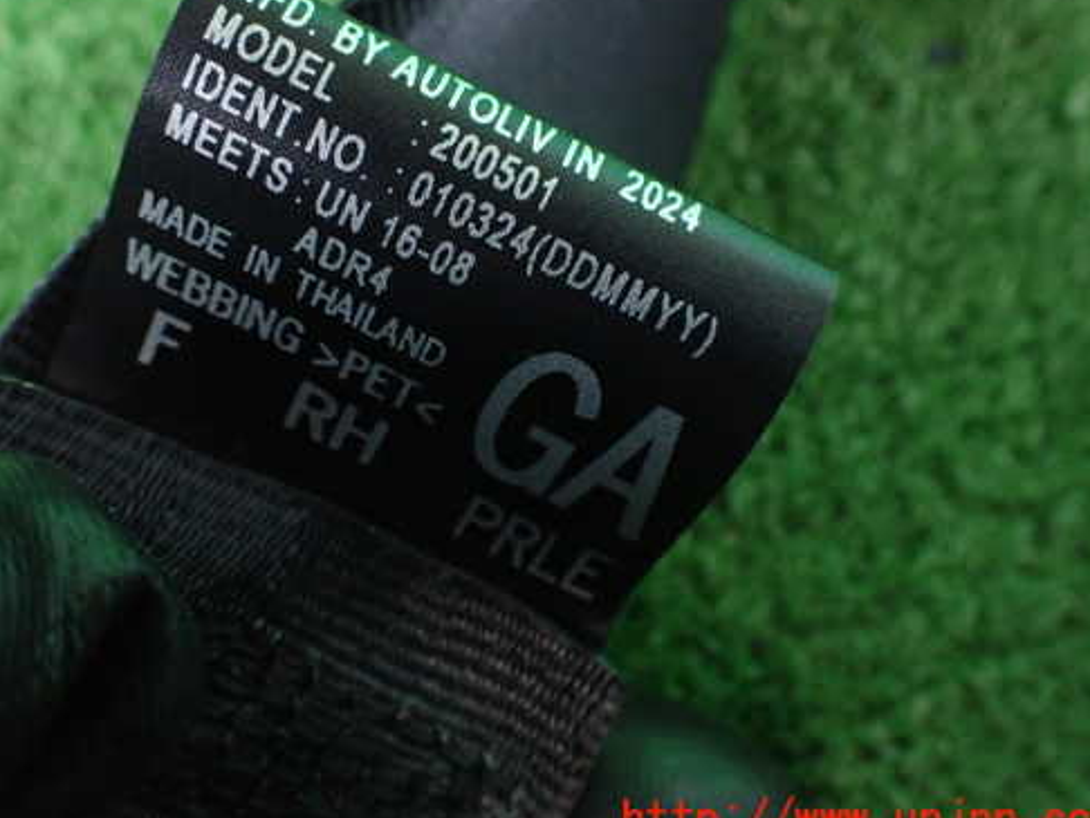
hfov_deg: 49.9
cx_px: 455
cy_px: 345
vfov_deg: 38.6
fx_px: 1166
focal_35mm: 37
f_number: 2.3
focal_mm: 5.4
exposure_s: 1/30
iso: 1000
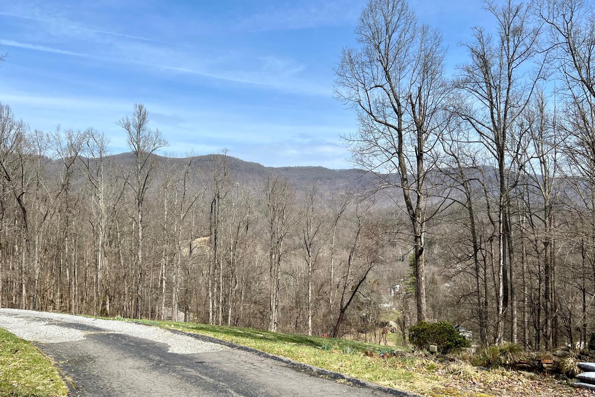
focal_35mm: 31
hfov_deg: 60.2
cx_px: 269
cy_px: 221
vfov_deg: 42.2
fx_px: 512
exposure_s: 1/4274
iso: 50
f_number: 1.5
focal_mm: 5.7
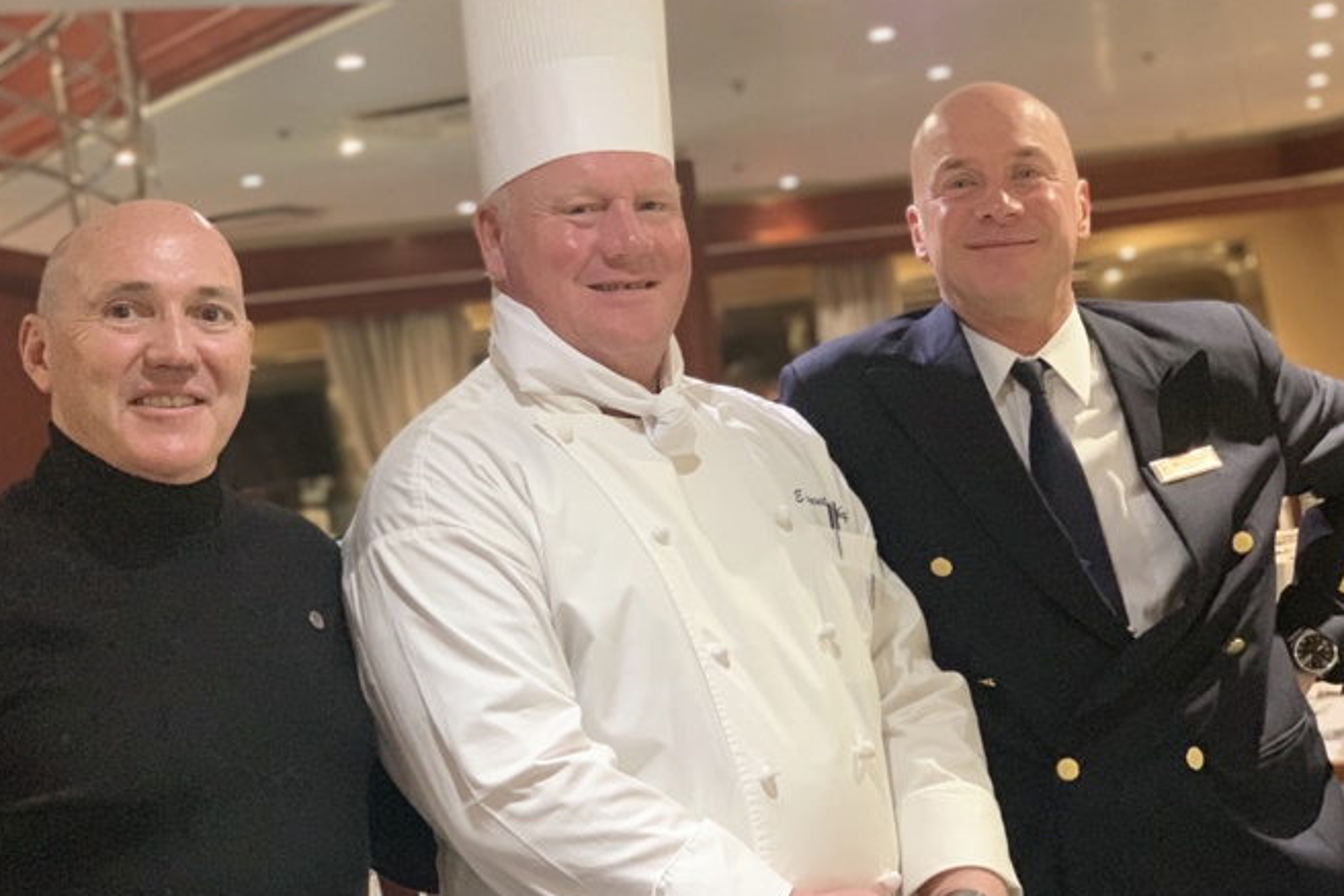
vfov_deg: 24.6
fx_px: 2053
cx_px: 673
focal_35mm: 55
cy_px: 433
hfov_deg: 36.3
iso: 640
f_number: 2.4
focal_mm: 6
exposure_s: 1/30
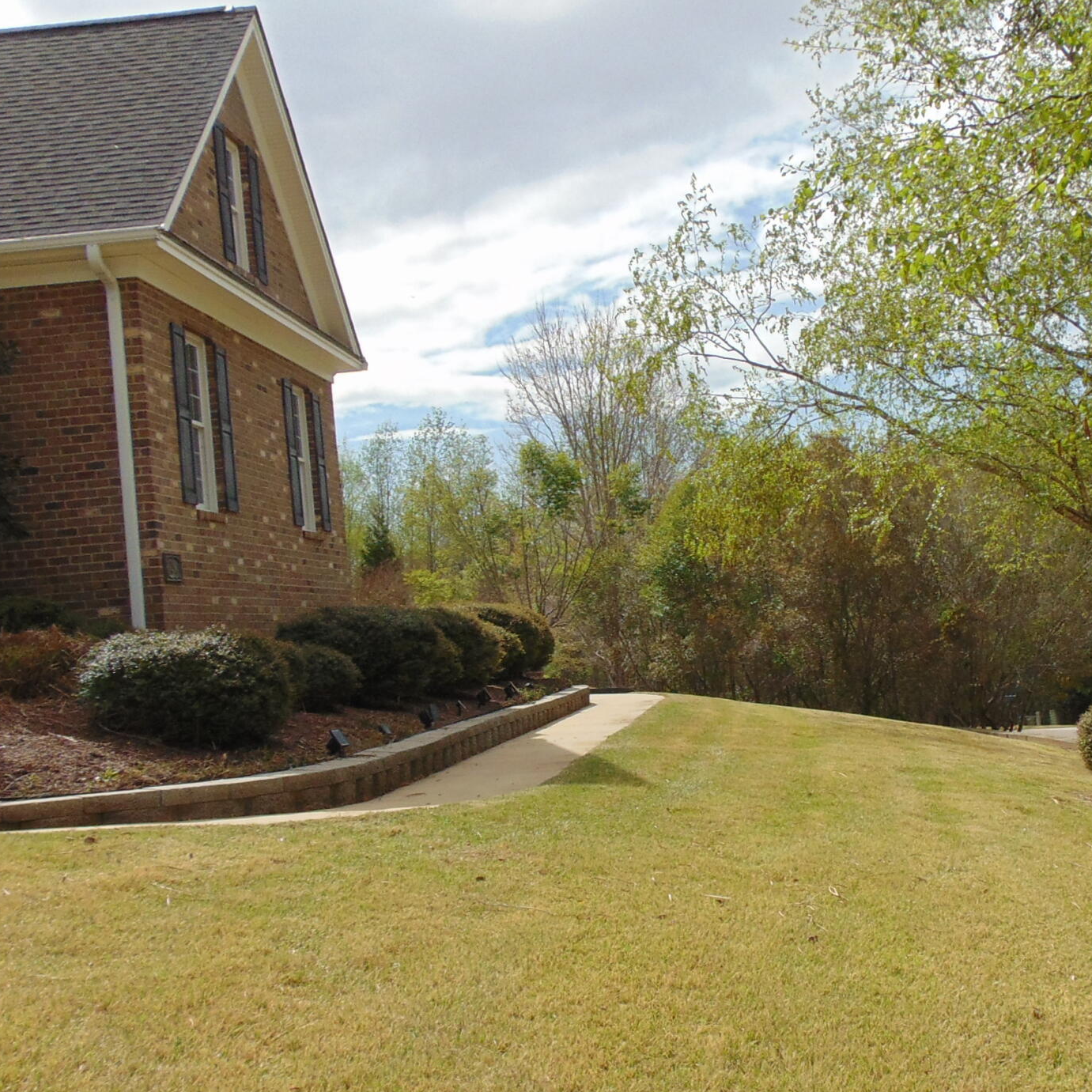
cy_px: 699
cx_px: 694
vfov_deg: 35.1
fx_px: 1713
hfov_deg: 35.1
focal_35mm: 48
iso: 80
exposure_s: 1/400
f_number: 7.7
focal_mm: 4.5
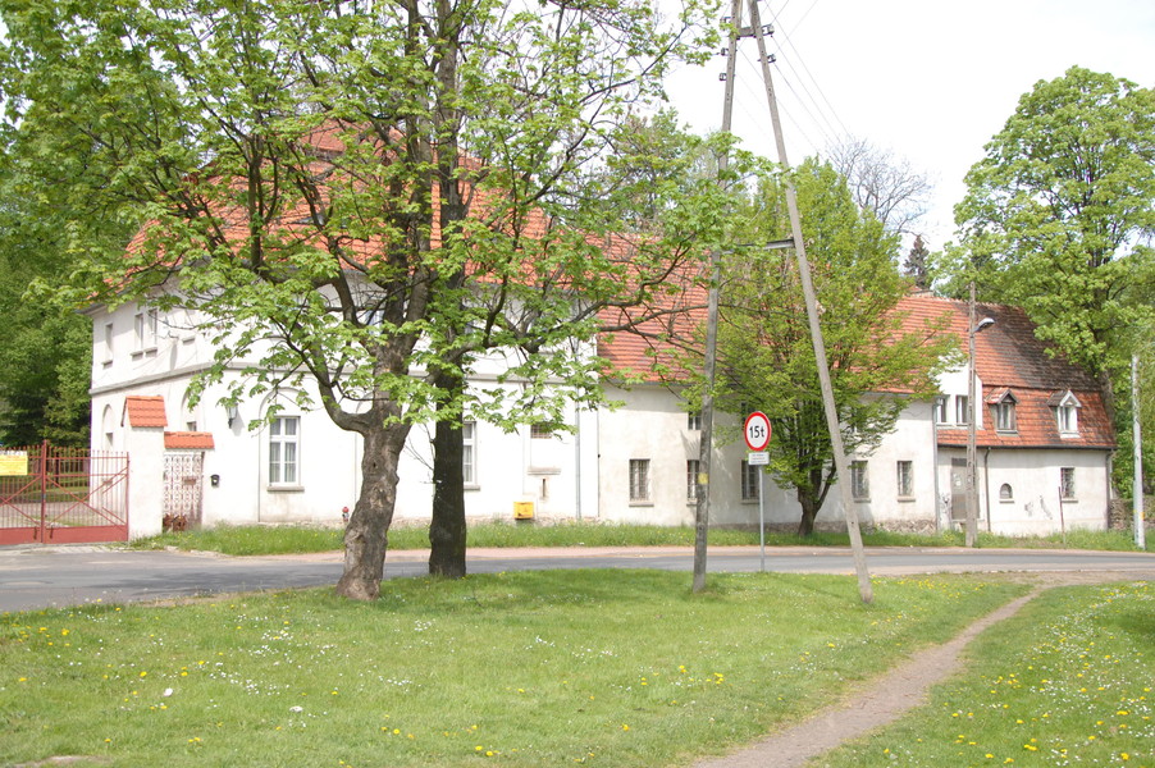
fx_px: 1250
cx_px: 578
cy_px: 384
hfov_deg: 49.6
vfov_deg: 34.2
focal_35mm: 39
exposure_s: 1/400
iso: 200
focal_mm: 26
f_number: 5
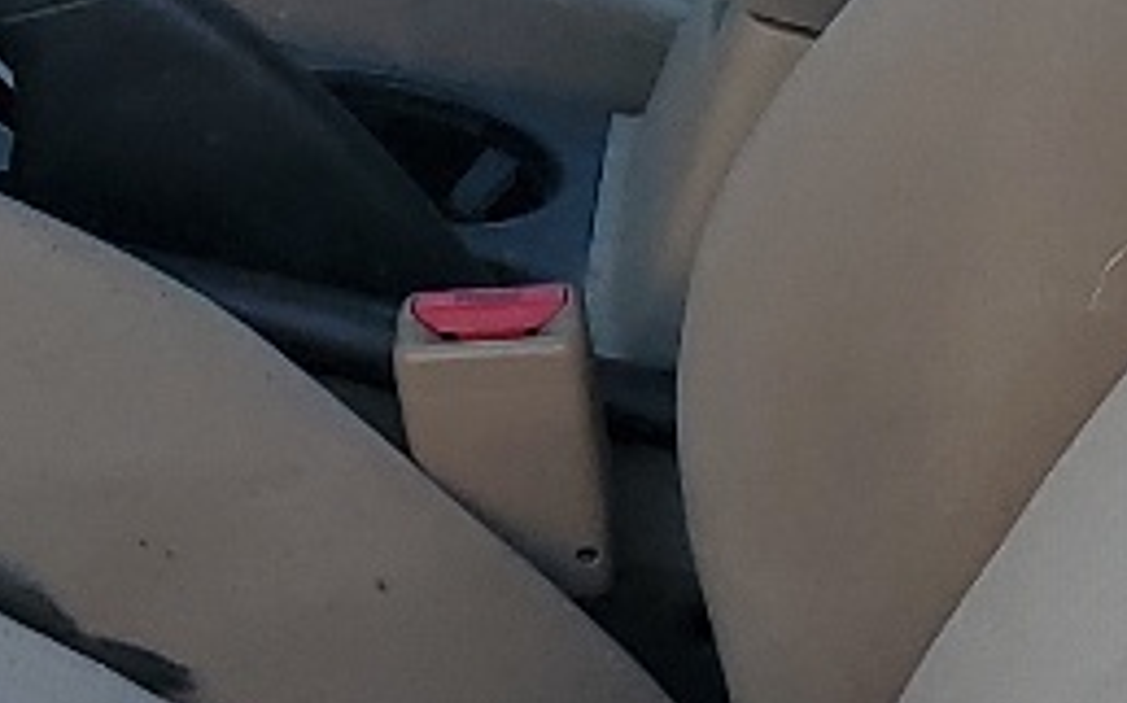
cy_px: 201
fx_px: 5250
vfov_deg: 7.7
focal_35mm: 171
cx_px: -227
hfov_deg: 12.0
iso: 50
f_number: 1.5
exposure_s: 1/625
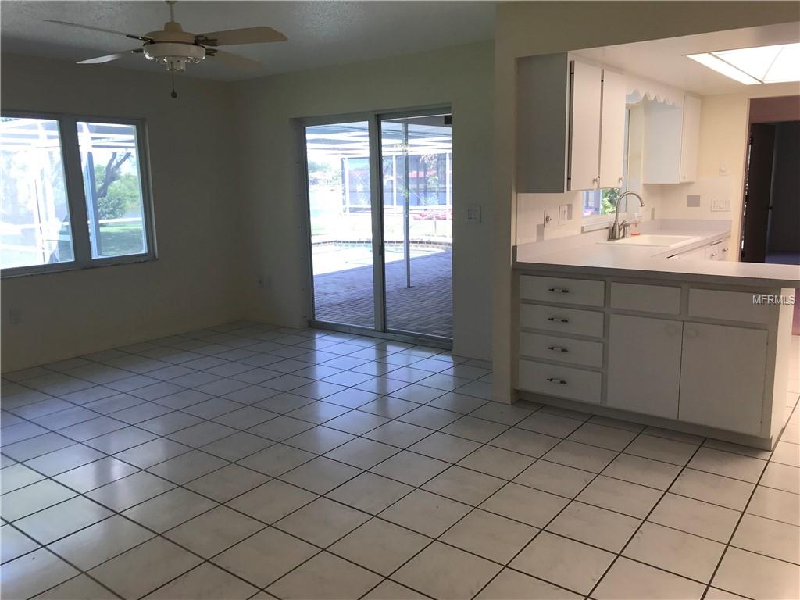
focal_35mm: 28
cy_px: 300
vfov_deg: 49.7
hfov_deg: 63.4
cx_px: 400
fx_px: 647
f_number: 1.8
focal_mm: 3.99
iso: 25
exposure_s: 1/60
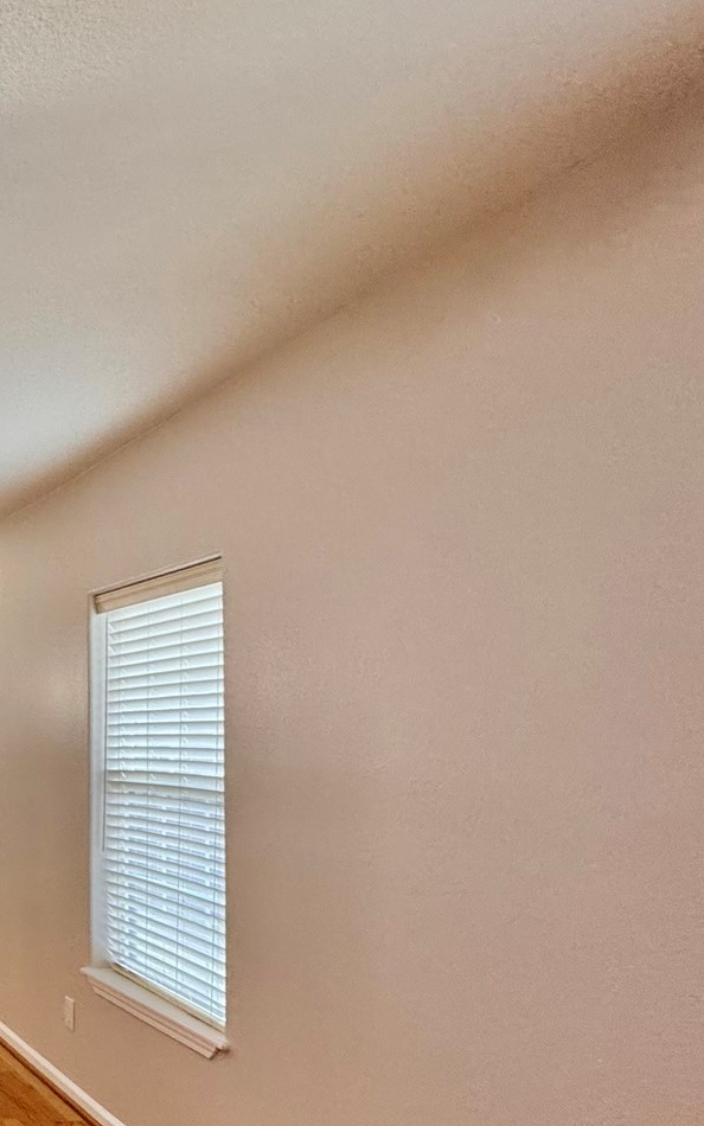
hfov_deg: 27.6
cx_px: -343
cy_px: 727
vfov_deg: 58.6
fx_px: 982
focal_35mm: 32
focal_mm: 2.22
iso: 200
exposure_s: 1/120
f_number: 2.2
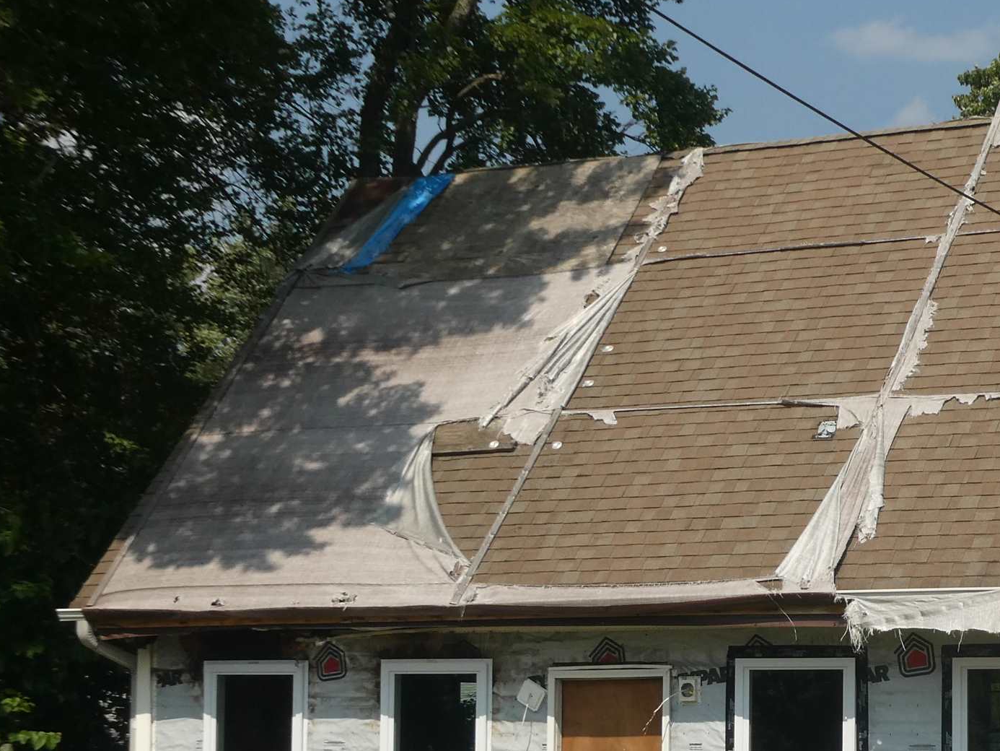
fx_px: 2369
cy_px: 651
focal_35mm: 82
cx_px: 859
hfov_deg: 23.3
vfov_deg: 17.8
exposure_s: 1/1000
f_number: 3.7
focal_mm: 6.7
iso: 80
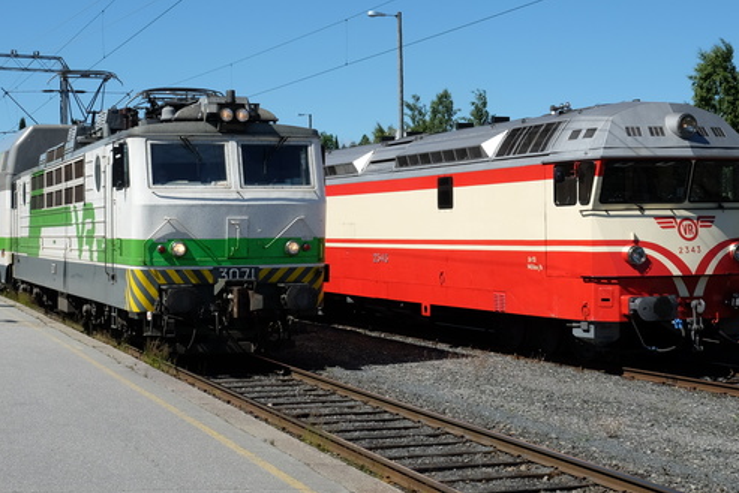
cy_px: 225
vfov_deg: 22.3
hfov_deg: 32.7
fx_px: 1252
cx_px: 268
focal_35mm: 61
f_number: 9
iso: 200
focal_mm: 25.4
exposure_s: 1/320
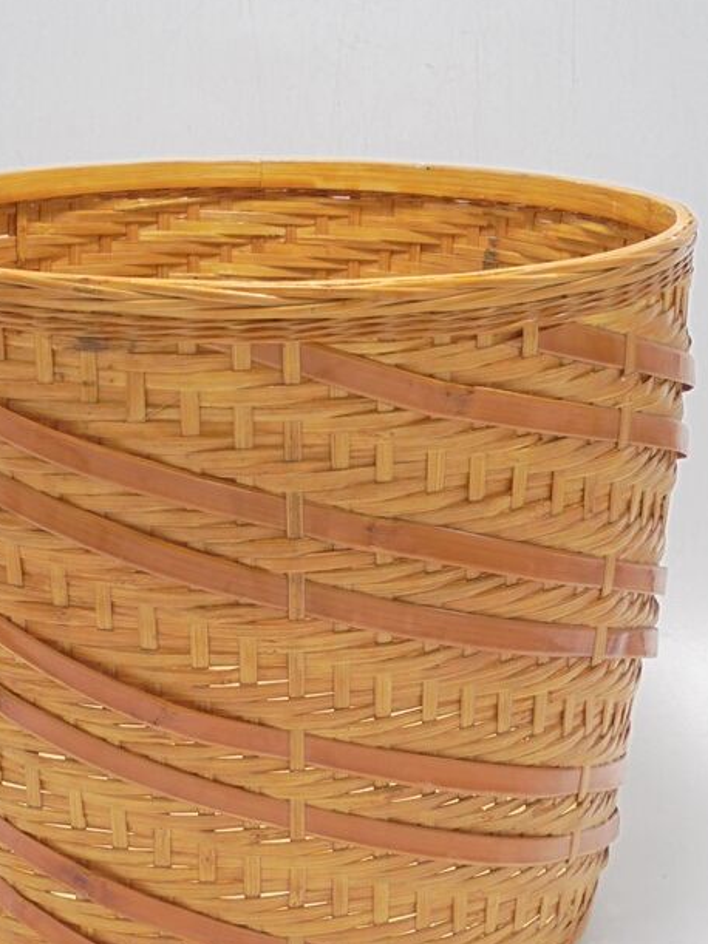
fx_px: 1528
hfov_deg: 26.0
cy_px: 586
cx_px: 264
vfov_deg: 34.2
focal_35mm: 56
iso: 100
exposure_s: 1/30
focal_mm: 6.9
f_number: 4.2
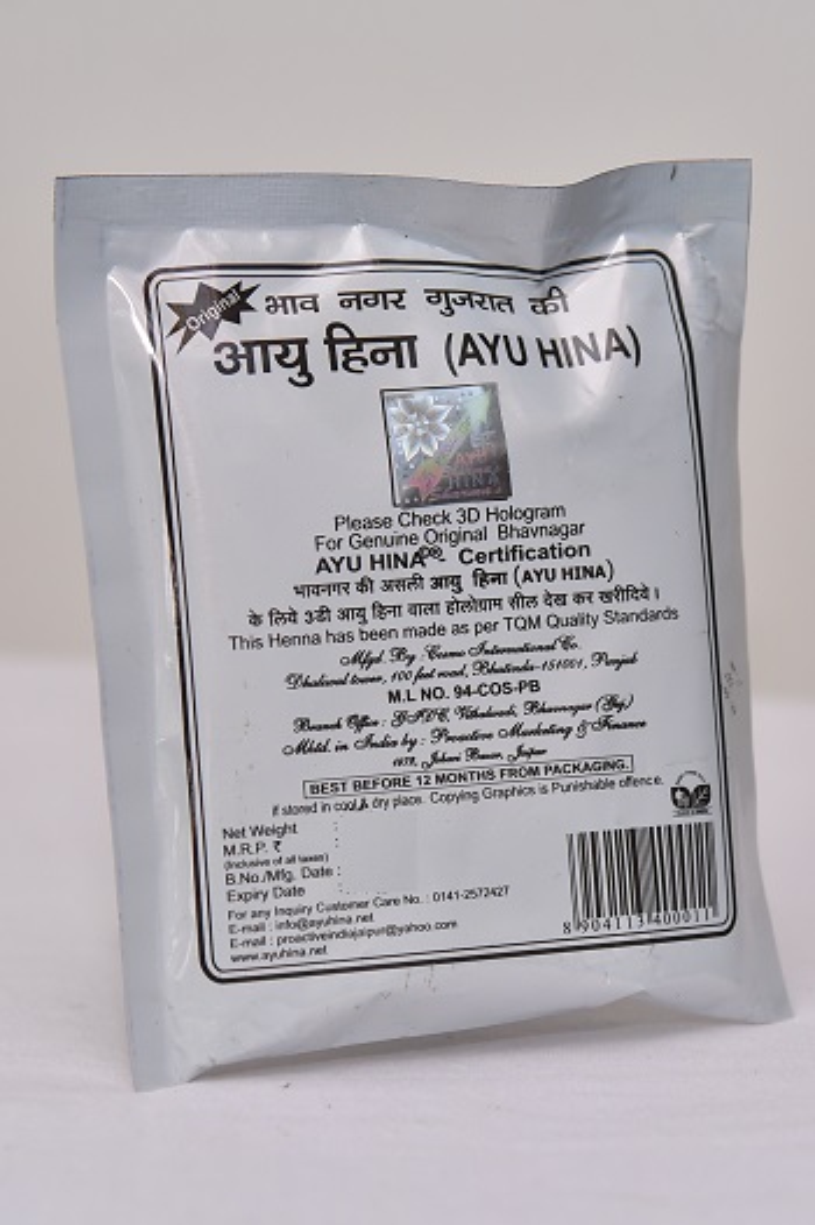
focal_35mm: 105
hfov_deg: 13.0
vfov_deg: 19.5
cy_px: 612
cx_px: 408
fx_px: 3570
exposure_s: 1/200
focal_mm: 105
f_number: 5
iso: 1600
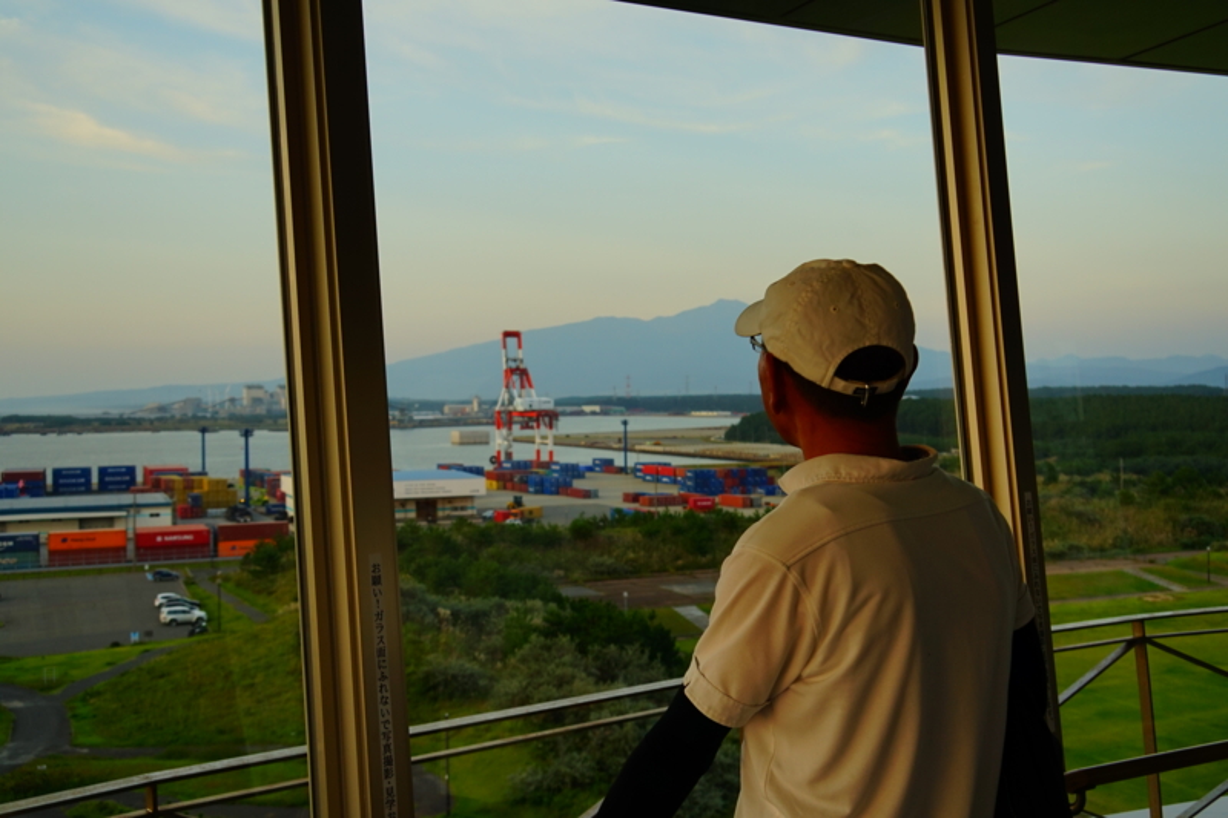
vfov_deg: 38.9
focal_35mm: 34
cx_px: 614
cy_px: 409
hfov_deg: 55.8
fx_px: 1159
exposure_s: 1/80
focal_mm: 23
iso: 100
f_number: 5.6
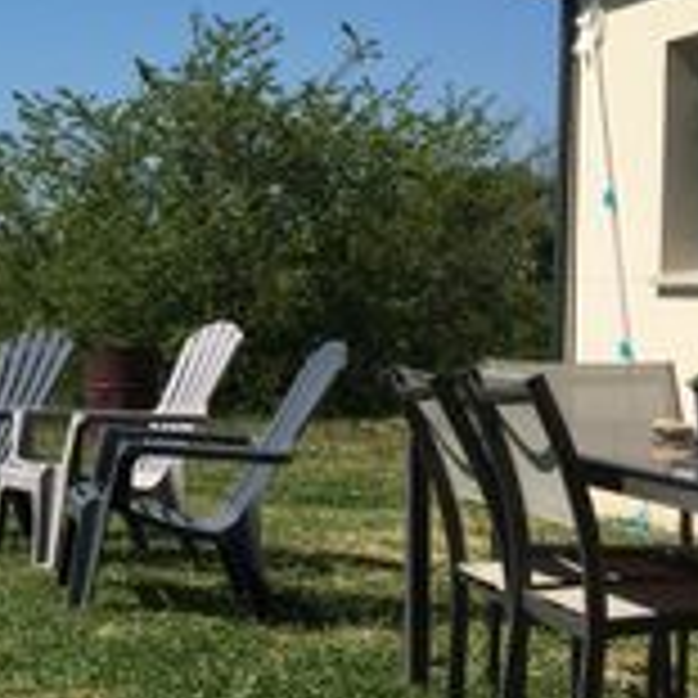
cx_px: -234
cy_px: 306
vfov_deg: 17.6
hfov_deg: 16.5
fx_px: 2258
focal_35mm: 99
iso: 25
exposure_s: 1/2959
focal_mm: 4.15
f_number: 2.2
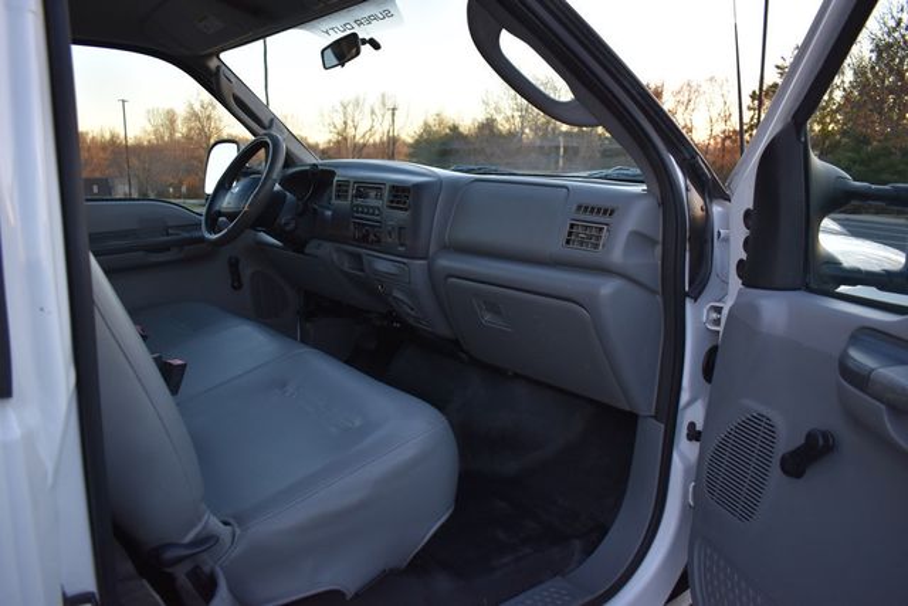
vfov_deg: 48.0
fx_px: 681
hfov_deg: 67.4
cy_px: 303
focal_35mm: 27
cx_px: 454
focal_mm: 18
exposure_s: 1/250
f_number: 3.5
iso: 500
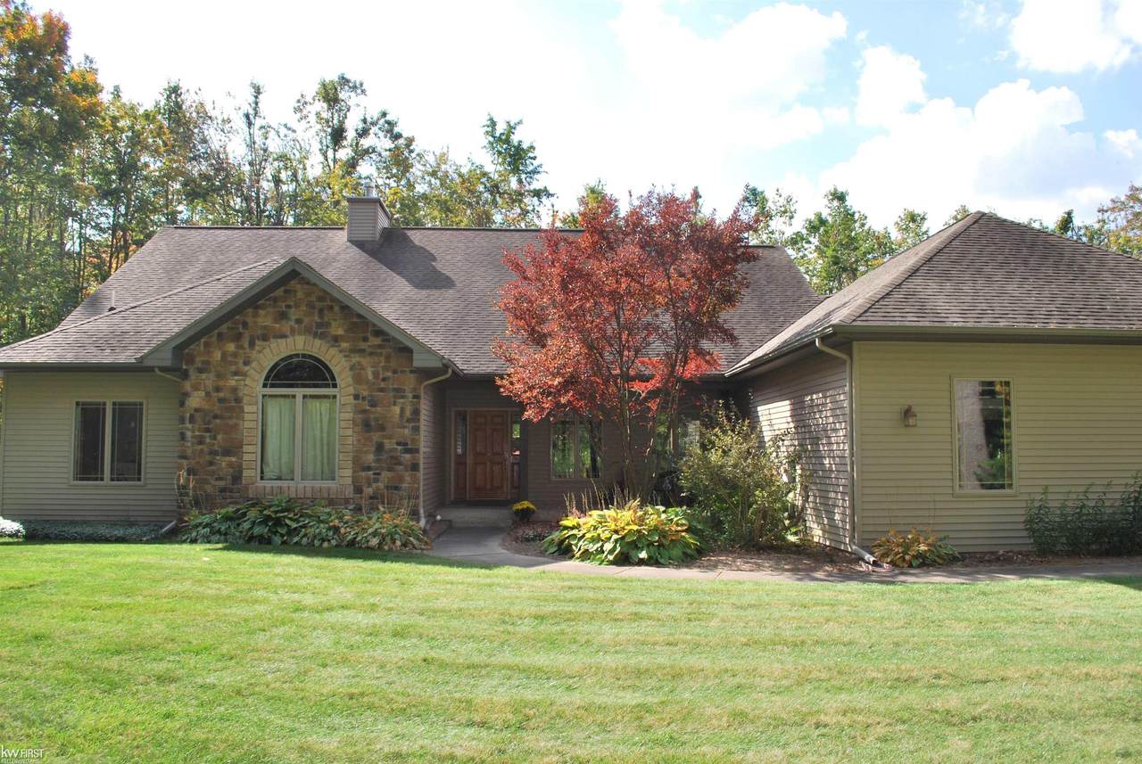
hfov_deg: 67.3
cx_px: 571
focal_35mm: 27
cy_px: 382
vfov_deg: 48.1
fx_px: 858
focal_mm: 18
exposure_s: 1/200
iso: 100
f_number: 6.3
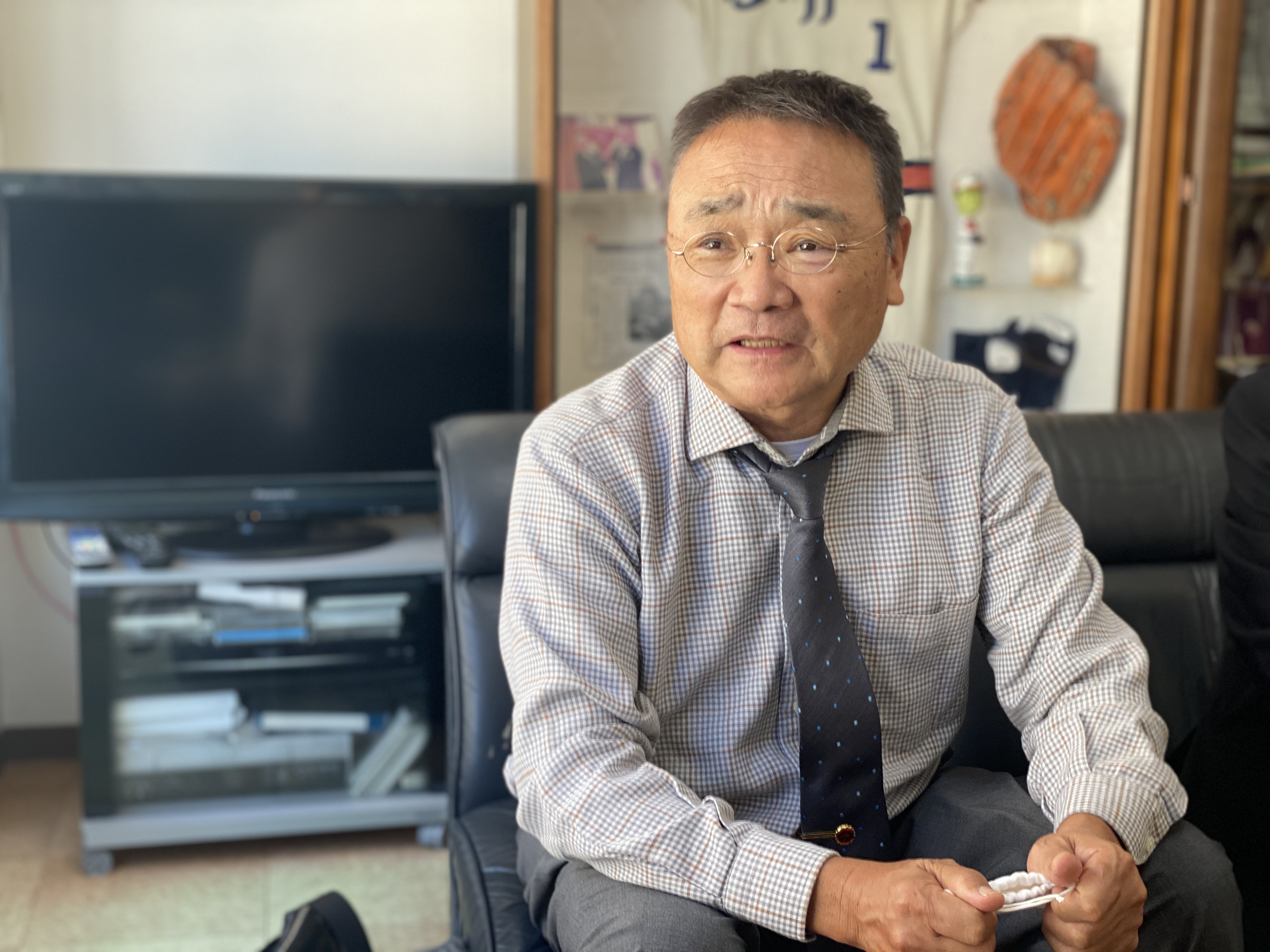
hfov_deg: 36.8
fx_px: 1908
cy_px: 476
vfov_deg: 28.0
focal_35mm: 52
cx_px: 635
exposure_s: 1/120
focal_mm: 6
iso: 64
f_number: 2
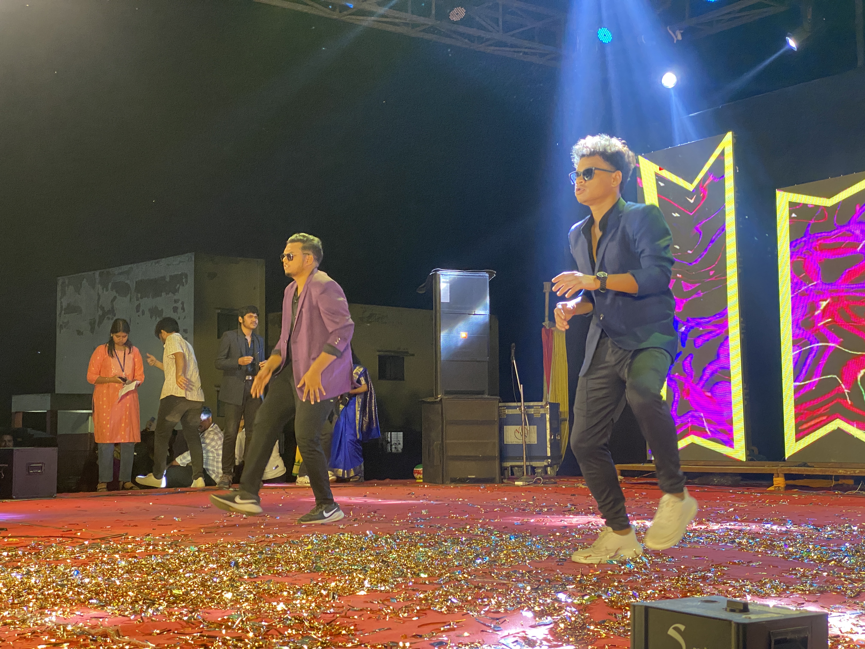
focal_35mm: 52
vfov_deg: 28.0
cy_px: 324
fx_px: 1299
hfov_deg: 36.8
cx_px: 432
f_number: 2
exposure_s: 1/59
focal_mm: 6
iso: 160
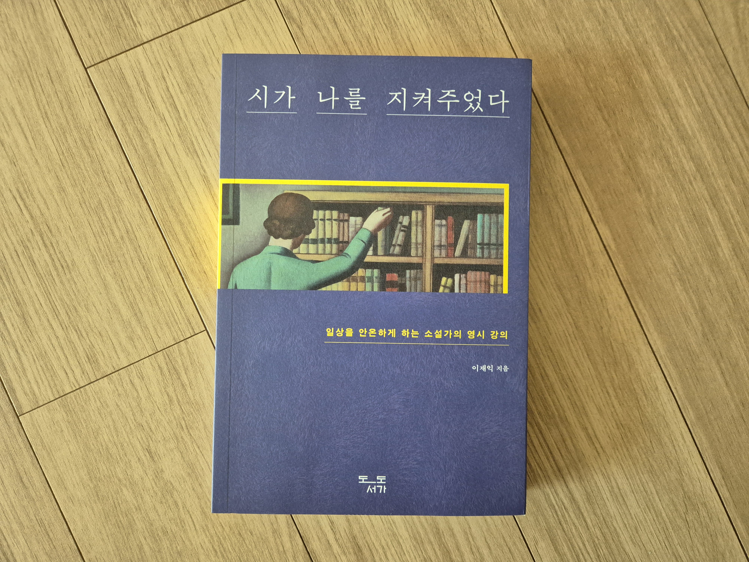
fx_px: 498
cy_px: 281
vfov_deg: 58.9
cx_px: 374
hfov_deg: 73.9
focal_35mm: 23
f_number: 1.8
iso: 800
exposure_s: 1/120
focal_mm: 5.4
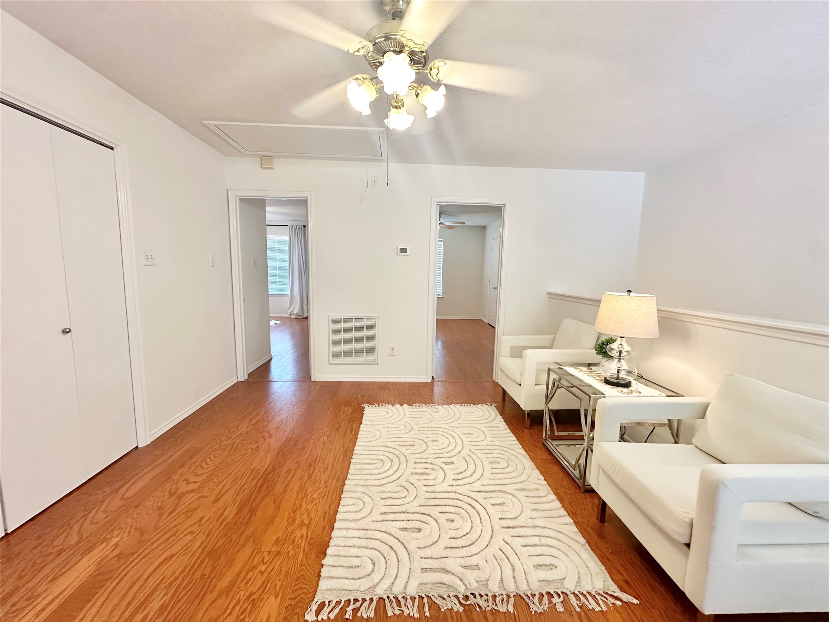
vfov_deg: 85.7
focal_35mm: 14
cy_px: 311
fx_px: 335
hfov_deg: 102.1
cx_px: 414
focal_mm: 2.22
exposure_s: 1/60
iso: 320
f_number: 2.2
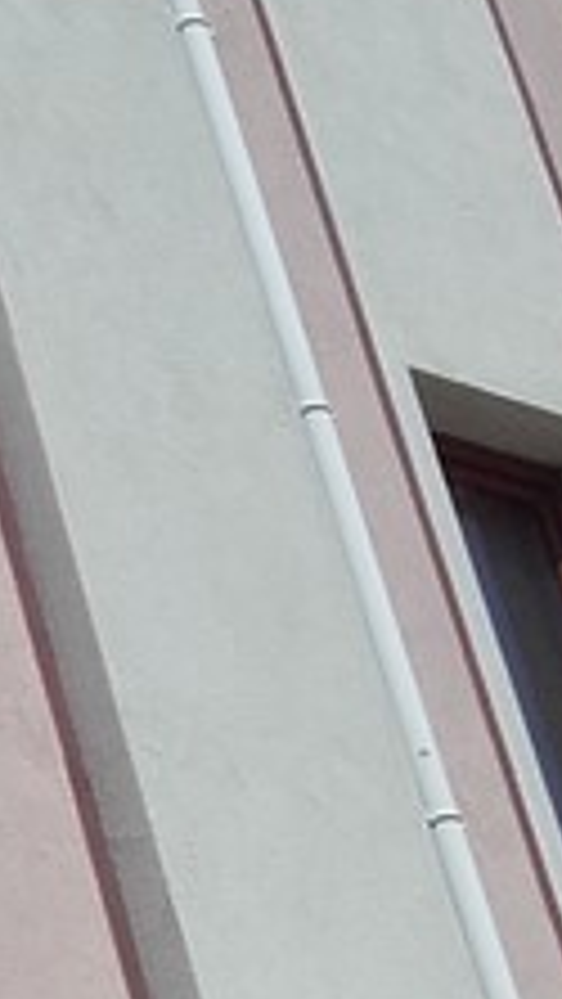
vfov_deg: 15.9
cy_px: 1159
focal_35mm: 130
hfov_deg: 8.6
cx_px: -758
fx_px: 3441
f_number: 2.2
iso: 50
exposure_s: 1/2521
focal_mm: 3.31
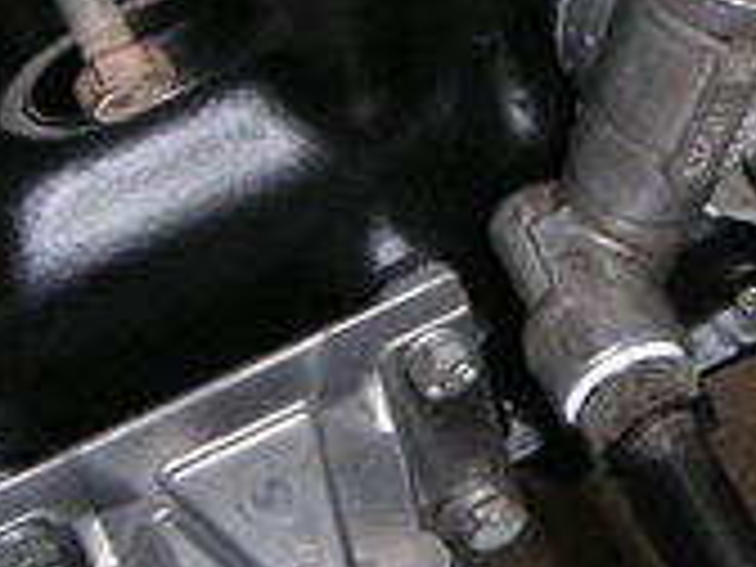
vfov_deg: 10.2
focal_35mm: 145
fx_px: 3167
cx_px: 1048
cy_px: 176
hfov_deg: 13.0
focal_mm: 6
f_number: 2.8
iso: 160
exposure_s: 1/45
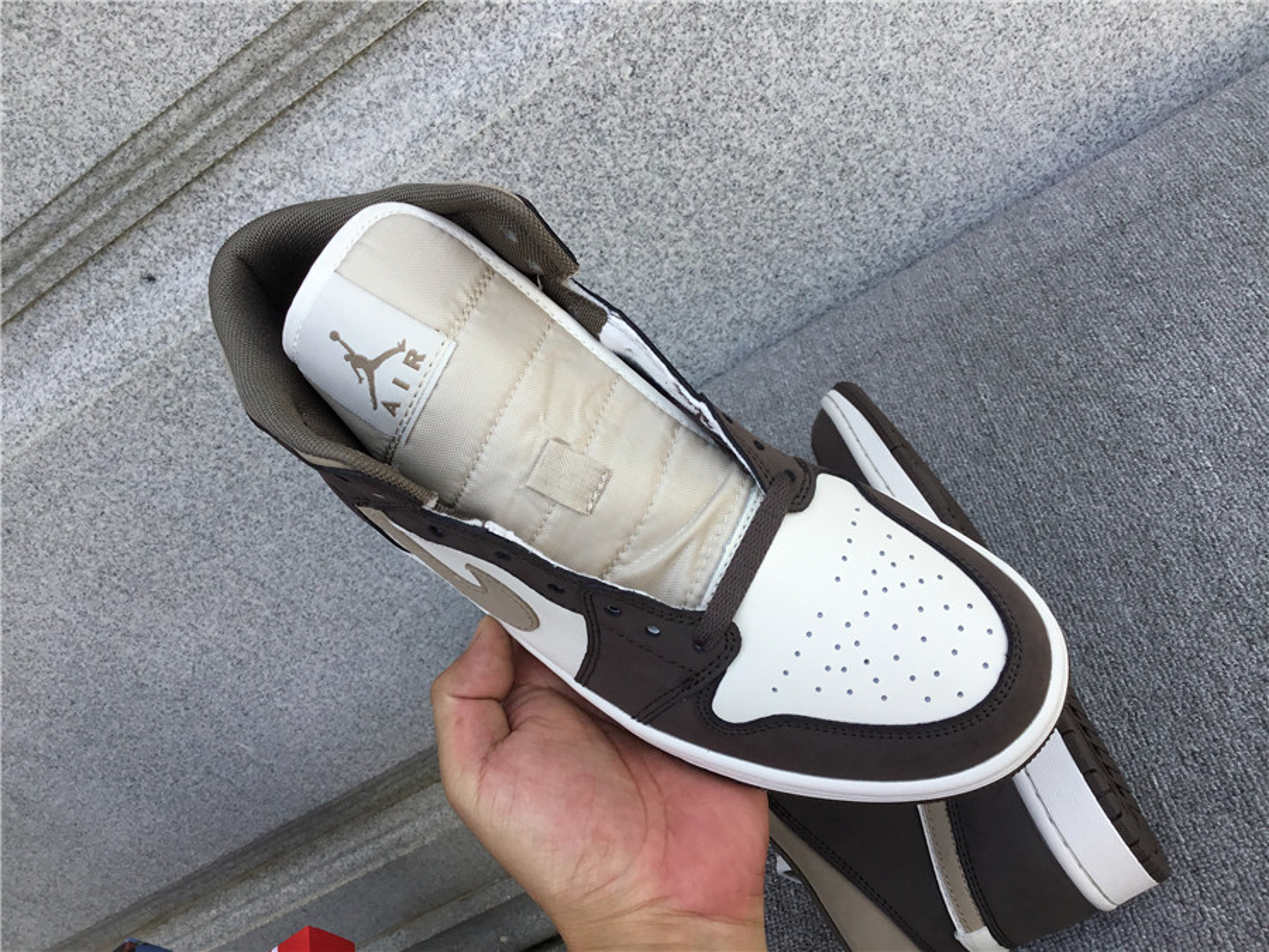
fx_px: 1136
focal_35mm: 31
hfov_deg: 58.4
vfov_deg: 45.4
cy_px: 476
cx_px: 634
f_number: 2.4
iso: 25
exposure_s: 1/342
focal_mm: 3.3
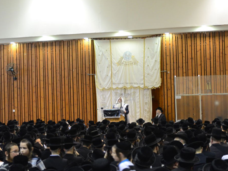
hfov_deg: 17.1
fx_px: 758
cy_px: 85
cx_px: 116
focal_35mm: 115
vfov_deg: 12.9
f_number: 5
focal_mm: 70
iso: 1600
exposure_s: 1/30
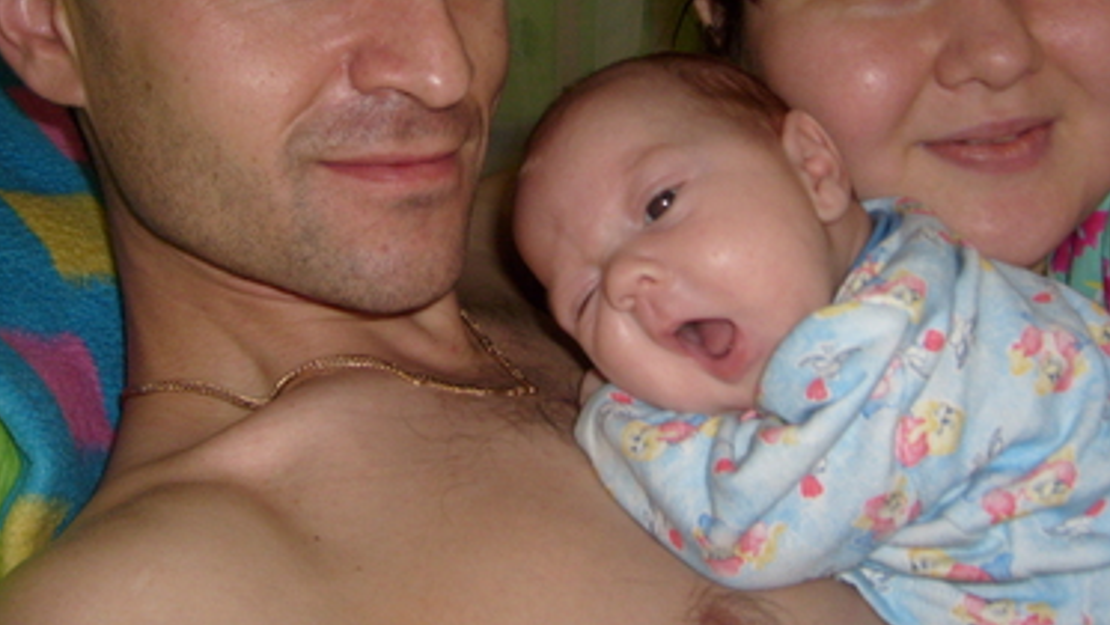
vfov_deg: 25.8
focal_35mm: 46
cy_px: 182
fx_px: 1354
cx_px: 548
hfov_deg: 44.6
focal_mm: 5.8
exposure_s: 1/45
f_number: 2.8
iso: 100
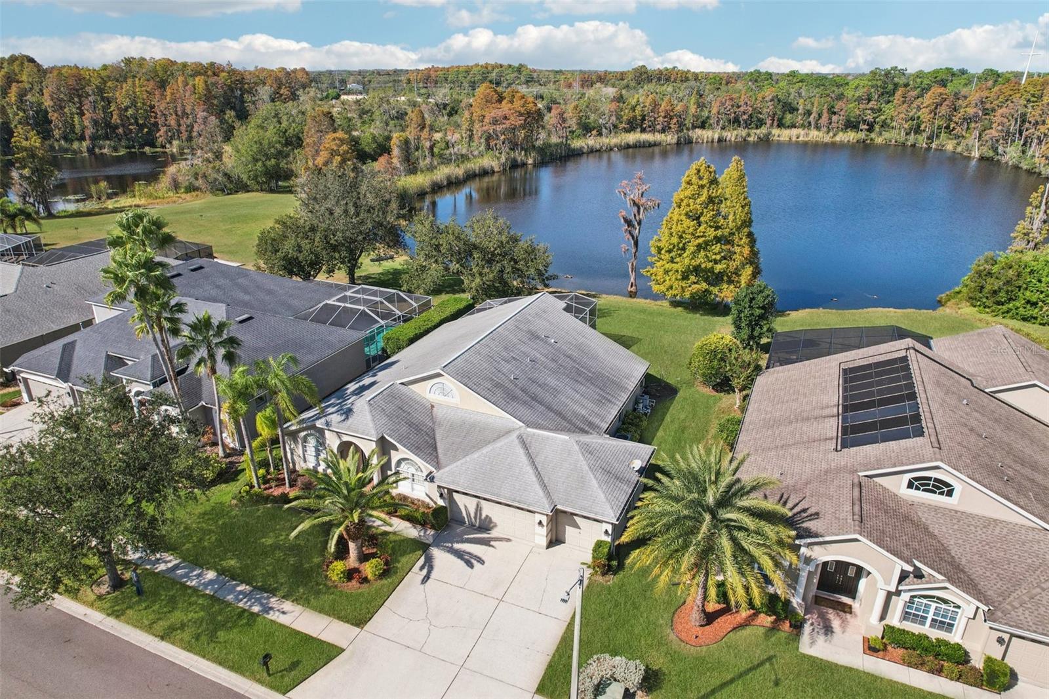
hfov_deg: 78.6
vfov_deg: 57.2
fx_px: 641
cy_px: 350
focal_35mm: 22
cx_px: 524
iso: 160
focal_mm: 8.4
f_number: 2.8
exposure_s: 1/2500
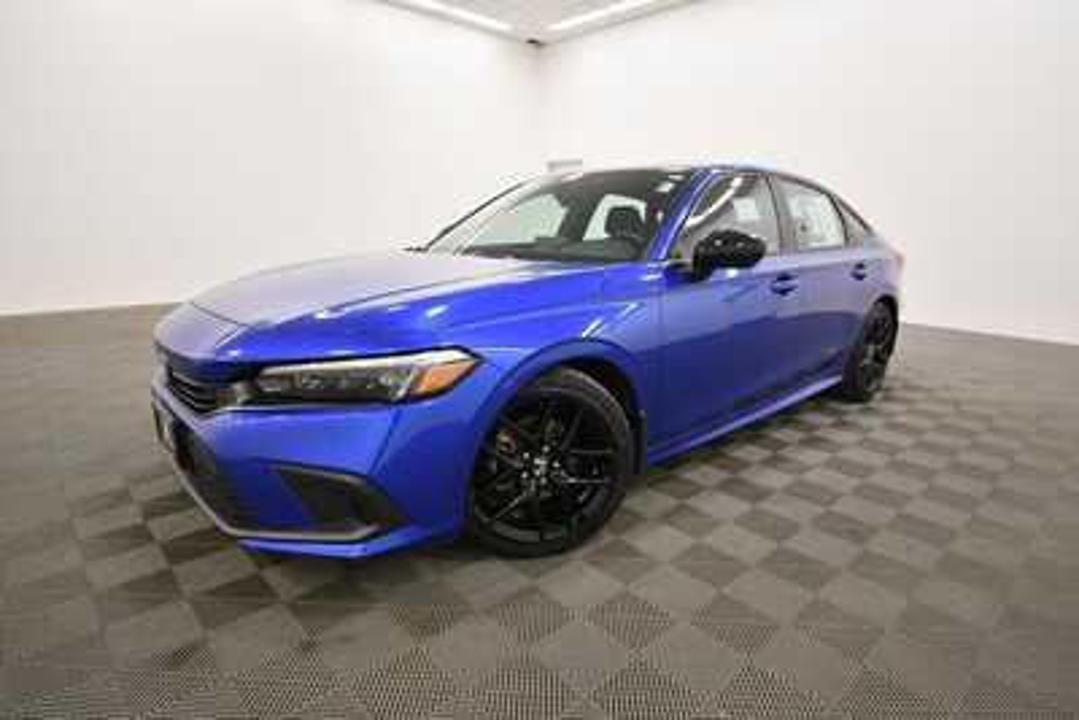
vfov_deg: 64.6
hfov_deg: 86.9
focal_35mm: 19
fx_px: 570
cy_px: 360
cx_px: 540
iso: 800
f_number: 4.8
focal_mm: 13
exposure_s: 1/125
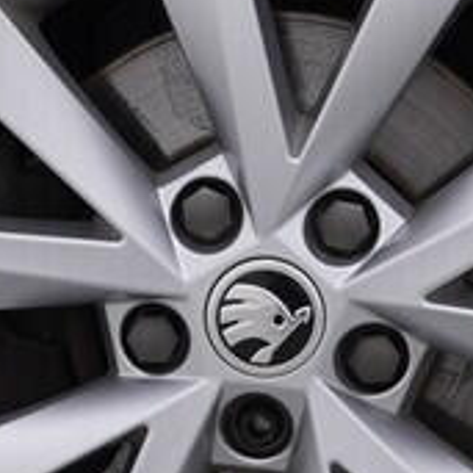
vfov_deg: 9.6
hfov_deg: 9.5
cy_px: 303
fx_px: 2829
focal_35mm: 183
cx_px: 326
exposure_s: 1/100
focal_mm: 24
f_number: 4.5
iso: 125
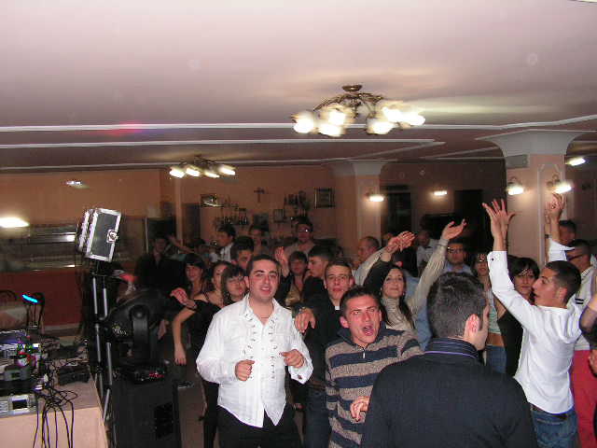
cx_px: 298
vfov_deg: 39.7
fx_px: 621
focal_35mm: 36
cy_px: 224
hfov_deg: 51.4
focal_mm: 6
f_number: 3.2
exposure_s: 1/40
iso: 200
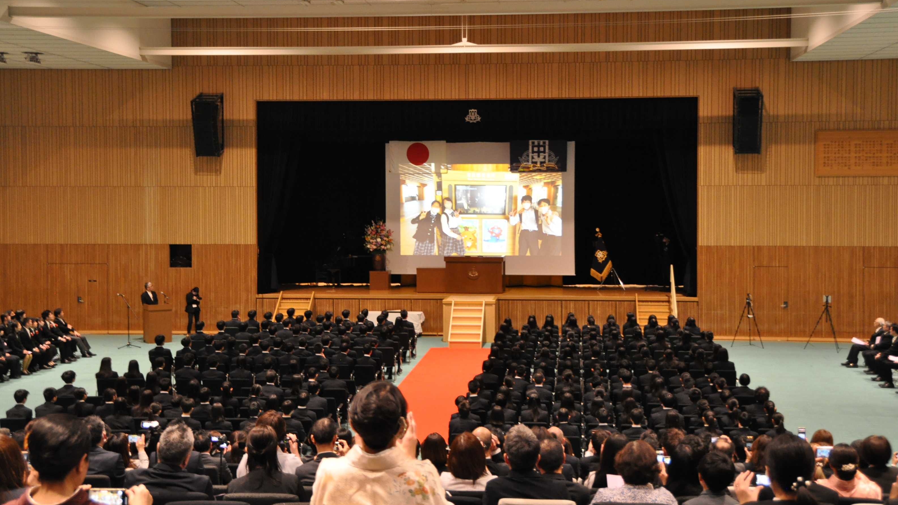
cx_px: 451
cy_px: 204
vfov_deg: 23.5
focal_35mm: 51
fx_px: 1214
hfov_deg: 40.6
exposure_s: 1/20
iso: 1600
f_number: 4.2
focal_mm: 32
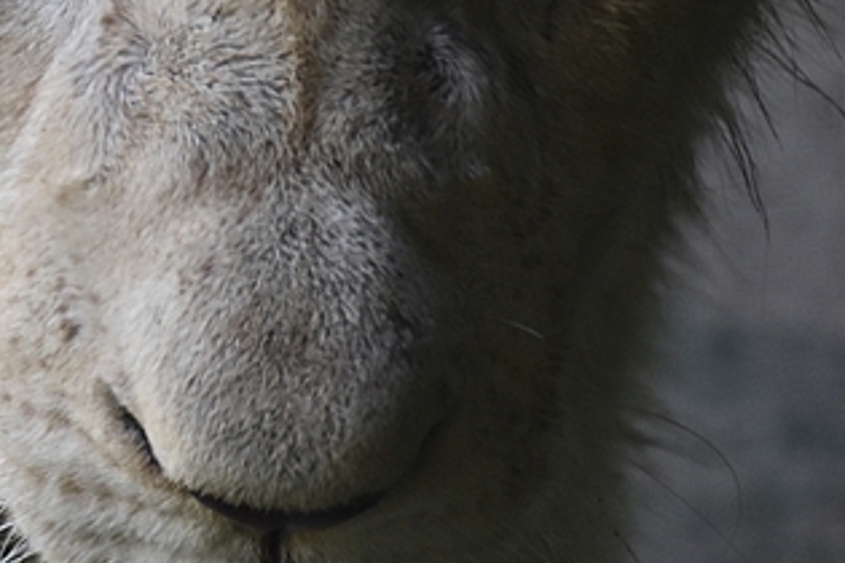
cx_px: 62
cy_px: -36
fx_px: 13965
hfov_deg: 3.5
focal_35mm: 595
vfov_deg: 2.3
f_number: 5.6
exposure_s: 1/200
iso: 800
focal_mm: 122
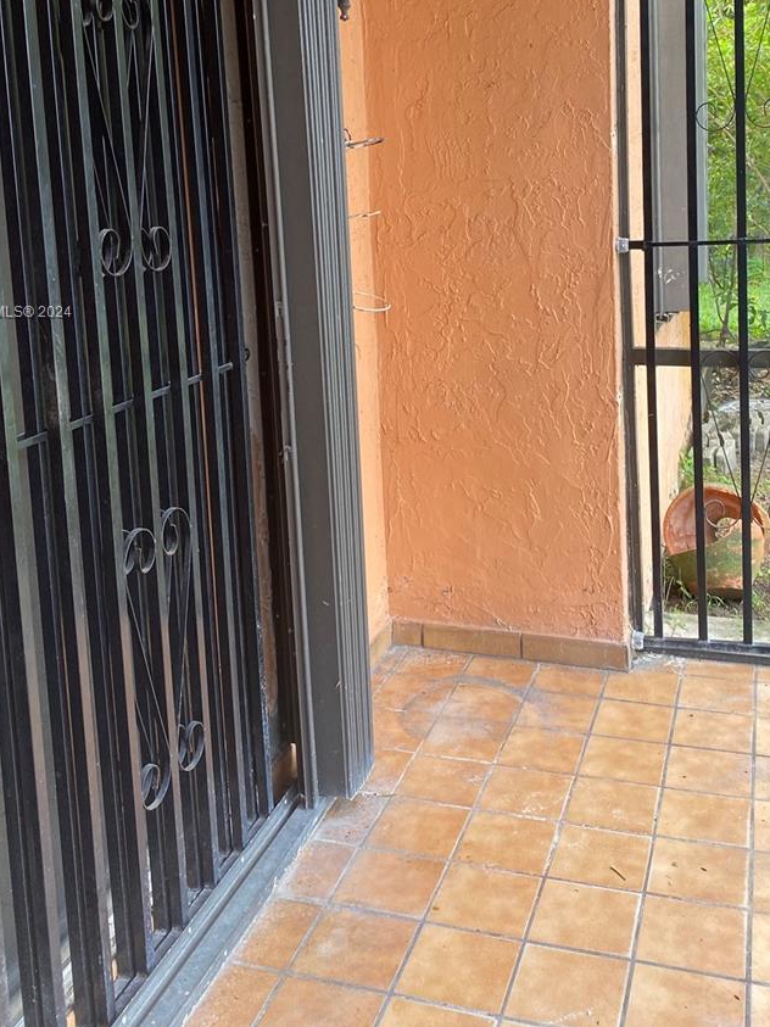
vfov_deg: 49.0
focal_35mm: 37
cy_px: 313
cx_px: 397
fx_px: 1098
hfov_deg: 38.7
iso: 50
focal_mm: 4.25
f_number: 1.8
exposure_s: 1/121
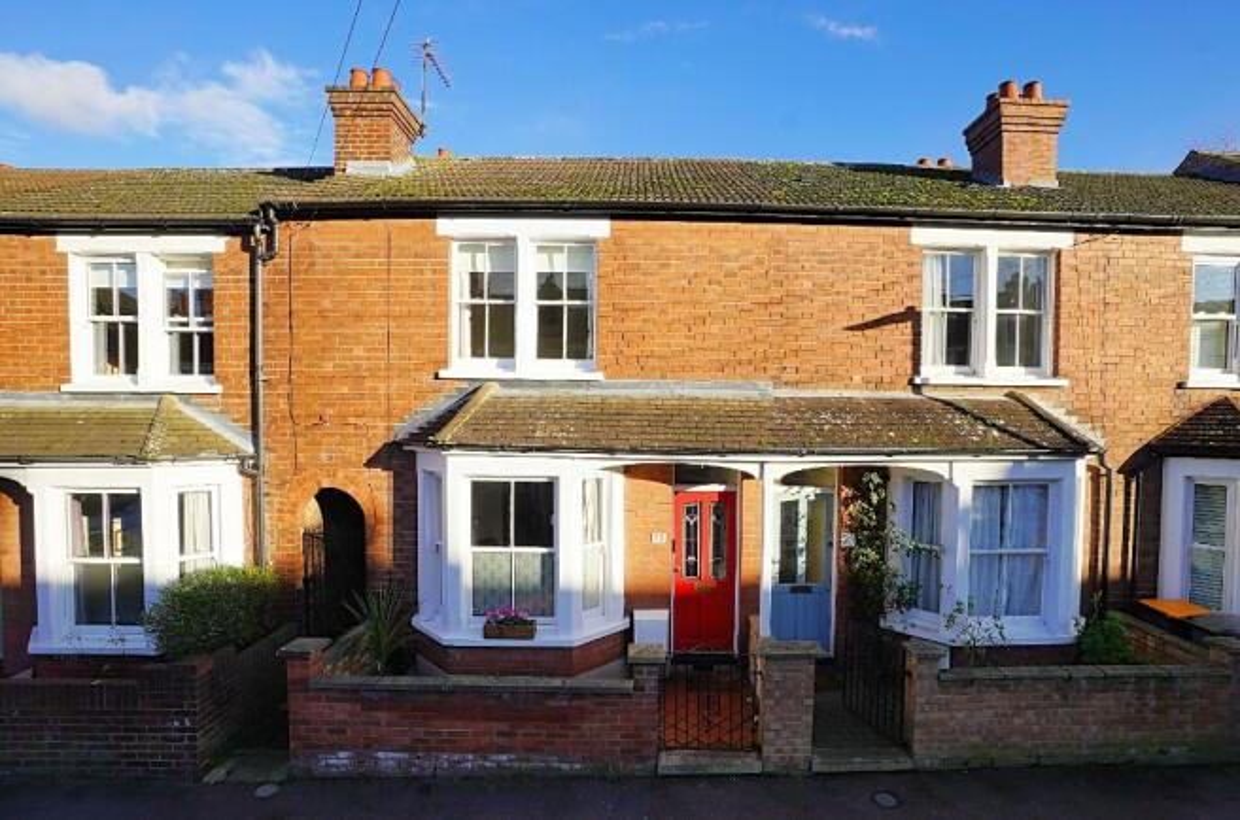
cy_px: 410
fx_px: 515
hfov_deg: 100.5
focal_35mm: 15
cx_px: 620
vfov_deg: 77.0
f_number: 9
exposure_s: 1/125
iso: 100
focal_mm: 10
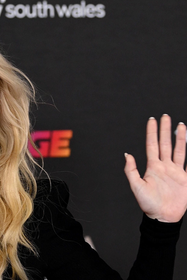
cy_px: 323
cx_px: -8
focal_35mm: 254
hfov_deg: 5.4
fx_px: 1979
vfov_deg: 8.0
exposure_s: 1/400
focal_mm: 95
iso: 2000
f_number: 4
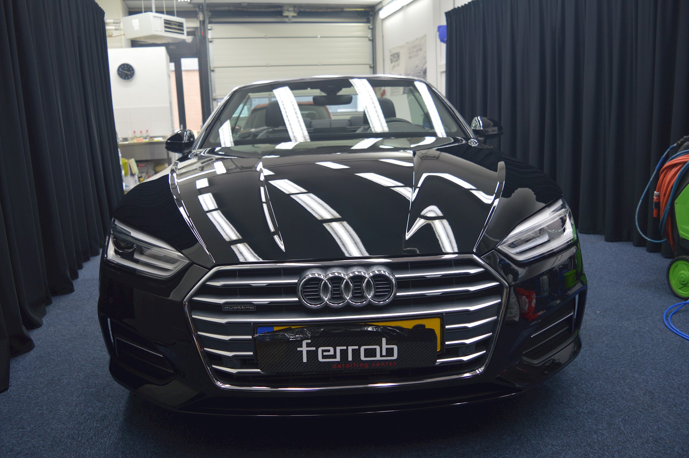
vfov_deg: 47.9
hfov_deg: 67.4
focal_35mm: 27
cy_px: 229
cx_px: 344
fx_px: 516
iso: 250
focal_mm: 18
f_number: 3.5
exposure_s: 1/30
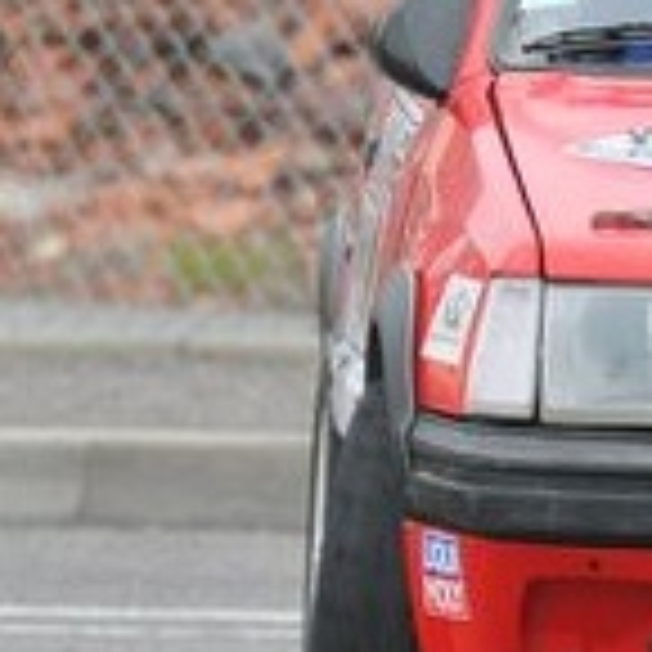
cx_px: 917
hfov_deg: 1.2
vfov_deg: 1.2
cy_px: 128
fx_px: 31133
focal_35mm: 1461
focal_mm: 210
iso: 1000
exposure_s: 1/800
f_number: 5.6
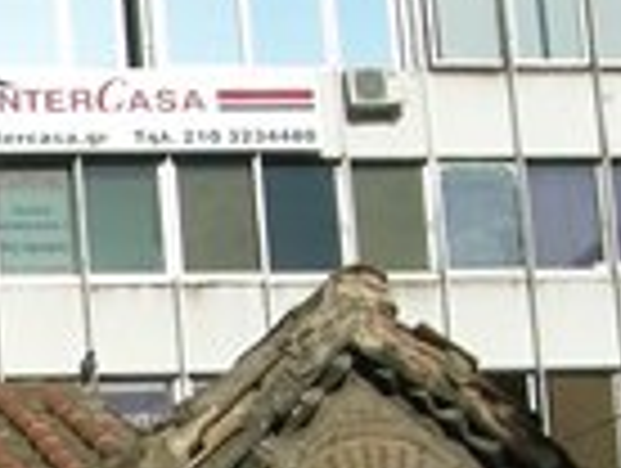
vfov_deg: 7.9
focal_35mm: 182
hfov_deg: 10.4
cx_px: -378
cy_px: 862
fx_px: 3271
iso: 64
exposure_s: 1/246
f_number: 6.1
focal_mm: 7.5
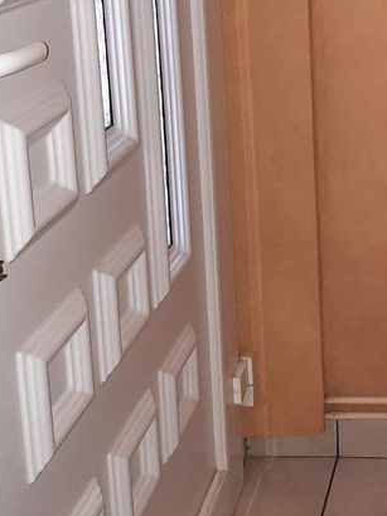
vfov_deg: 29.9
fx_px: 910
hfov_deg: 22.2
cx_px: 464
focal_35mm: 61
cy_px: 24
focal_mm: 4.6
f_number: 2
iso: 320
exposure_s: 1/33
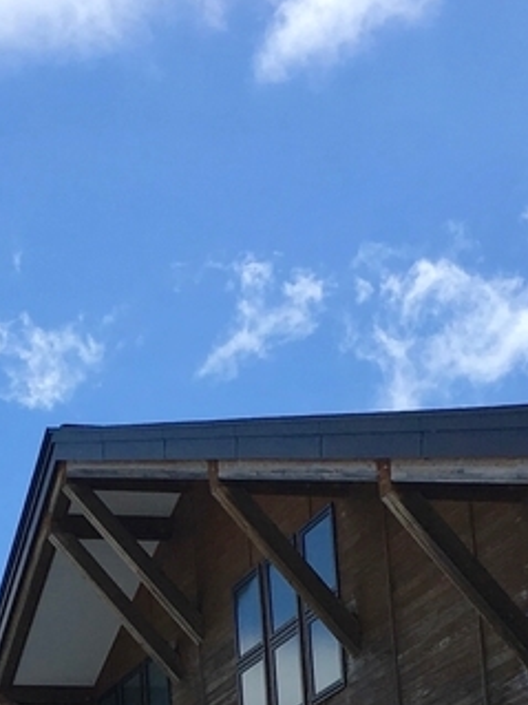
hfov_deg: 13.5
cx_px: 88
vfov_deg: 17.1
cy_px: 897
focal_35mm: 109
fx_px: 2218
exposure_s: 1/2024
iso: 25
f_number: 2.2
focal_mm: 4.15
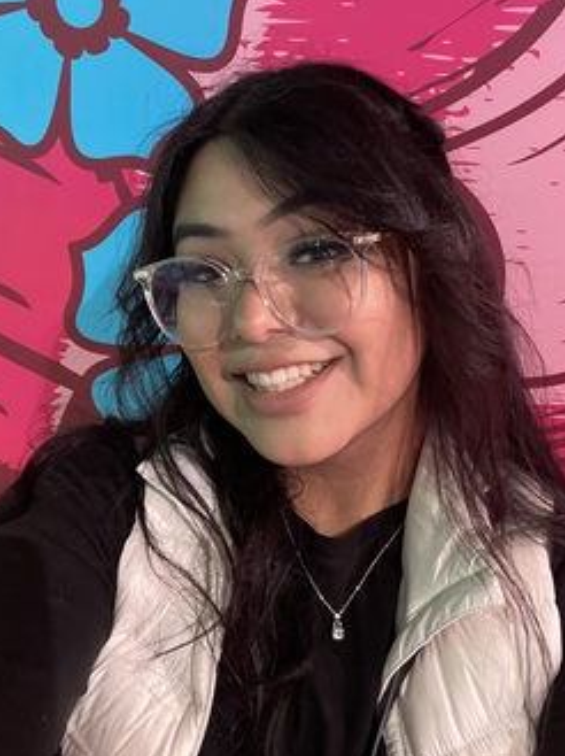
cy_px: 313
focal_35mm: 35
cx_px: 268
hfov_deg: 40.6
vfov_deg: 52.4
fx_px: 763
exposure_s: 1/20
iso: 400
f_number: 2.2
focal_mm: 2.71
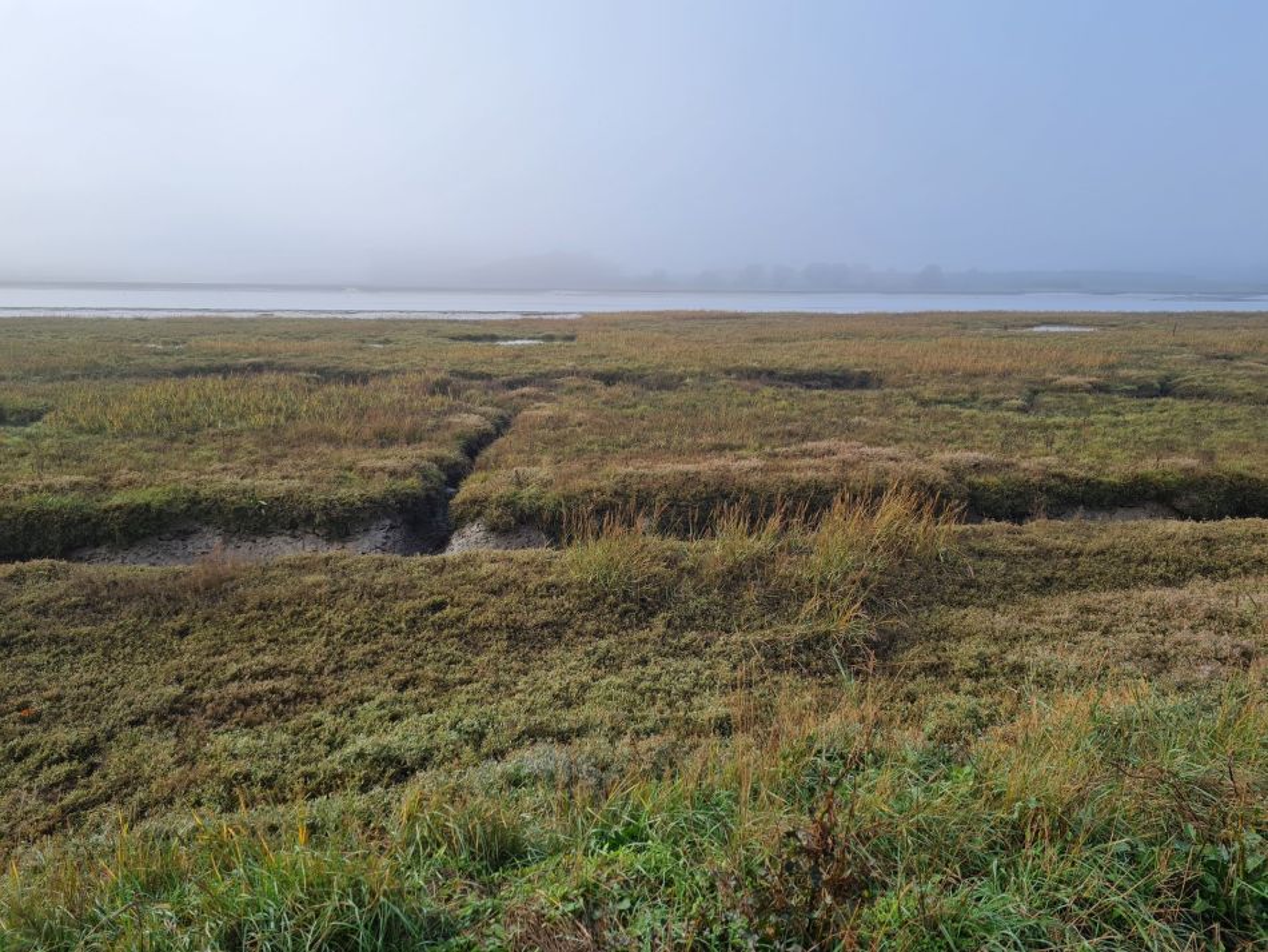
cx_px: 634
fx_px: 953
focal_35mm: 26
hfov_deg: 67.3
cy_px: 476
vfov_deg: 53.1
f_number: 1.8
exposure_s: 1/1144
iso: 50
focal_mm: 5.4
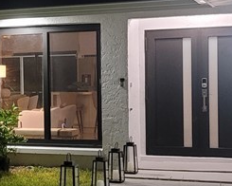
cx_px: -38
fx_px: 700
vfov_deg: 15.1
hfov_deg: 18.0
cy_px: 102
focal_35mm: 102
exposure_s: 1/40
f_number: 1.8
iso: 640
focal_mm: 7
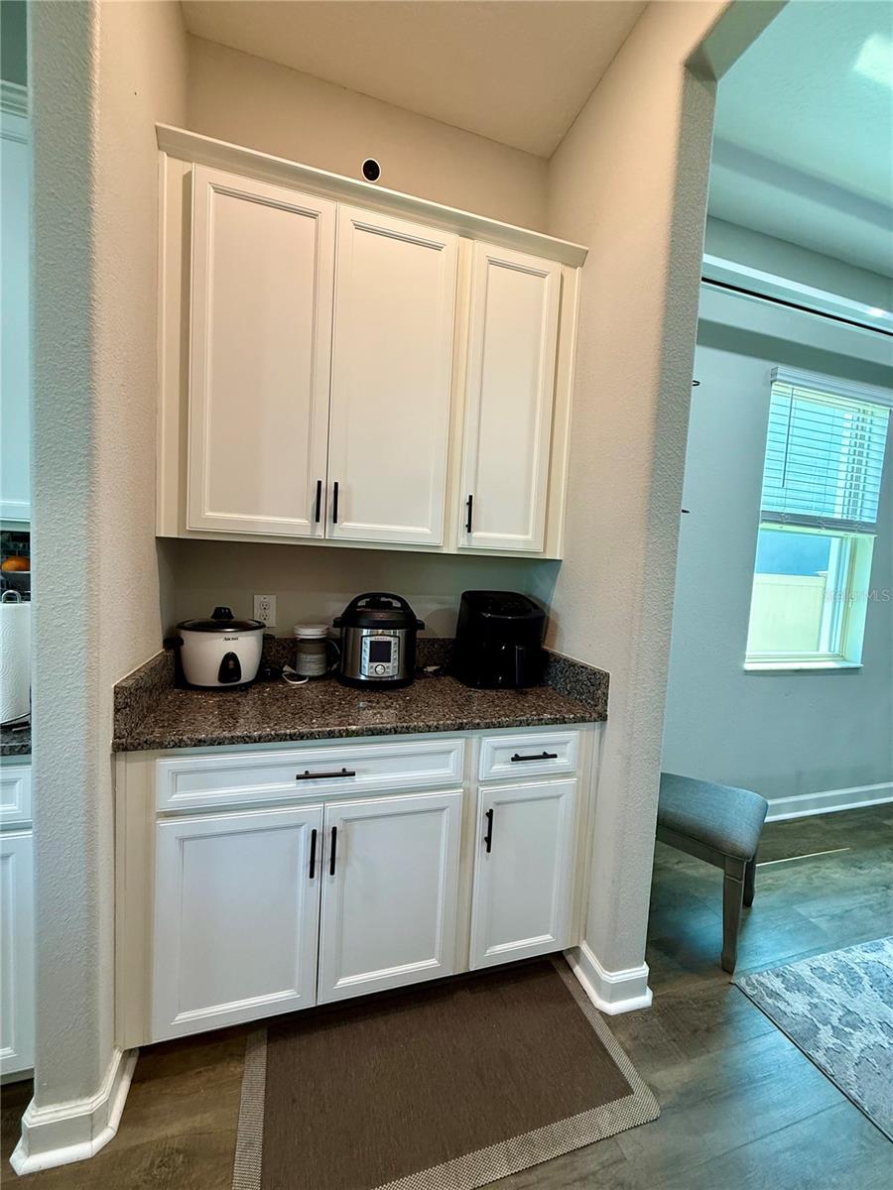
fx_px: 482
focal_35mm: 14
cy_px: 595
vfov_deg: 102.1
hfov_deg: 85.7
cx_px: 446
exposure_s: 1/60
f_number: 2.2
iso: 250
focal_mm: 2.22
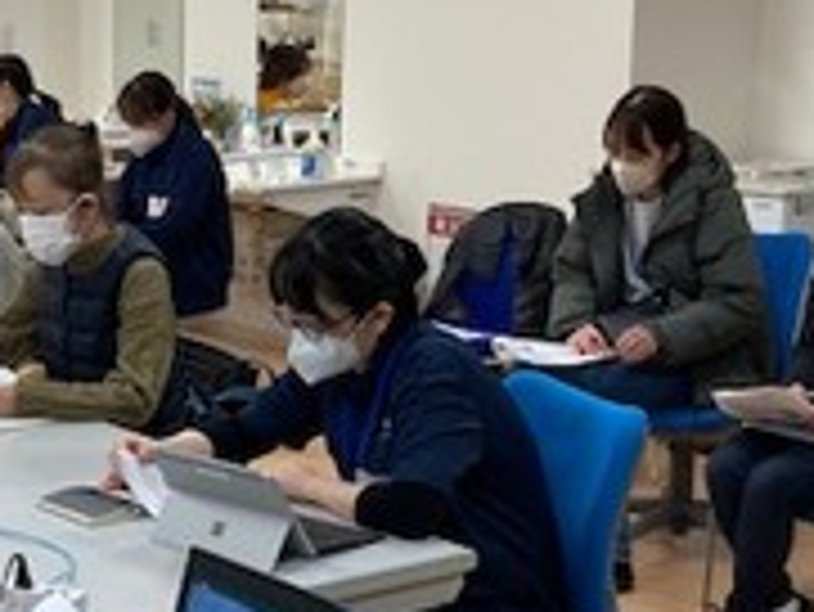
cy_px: 292
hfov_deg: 22.4
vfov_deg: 17.4
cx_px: 79
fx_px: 2000
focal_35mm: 85
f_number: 1.8
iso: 50
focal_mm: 3.99
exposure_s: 1/60
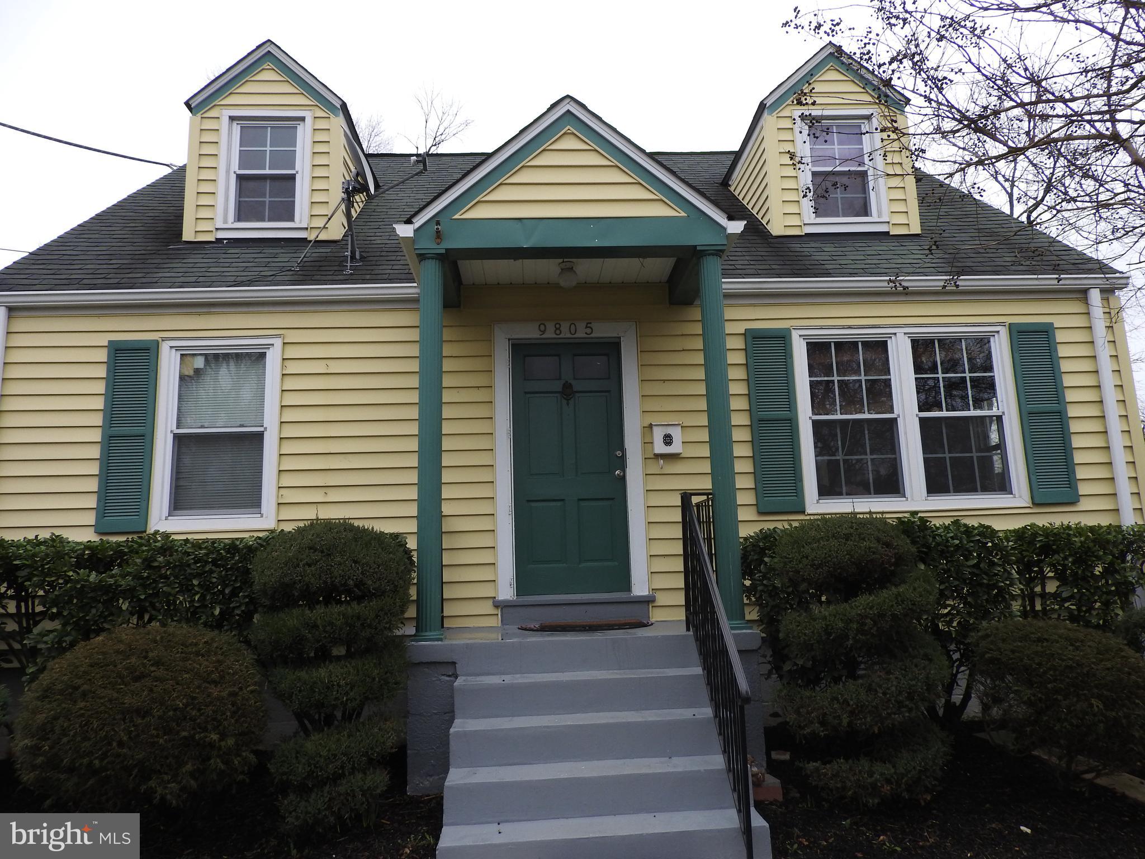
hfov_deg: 71.6
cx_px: 572
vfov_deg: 56.8
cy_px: 430
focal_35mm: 24
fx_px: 794
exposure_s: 1/400
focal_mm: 4.3
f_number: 3.3
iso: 100
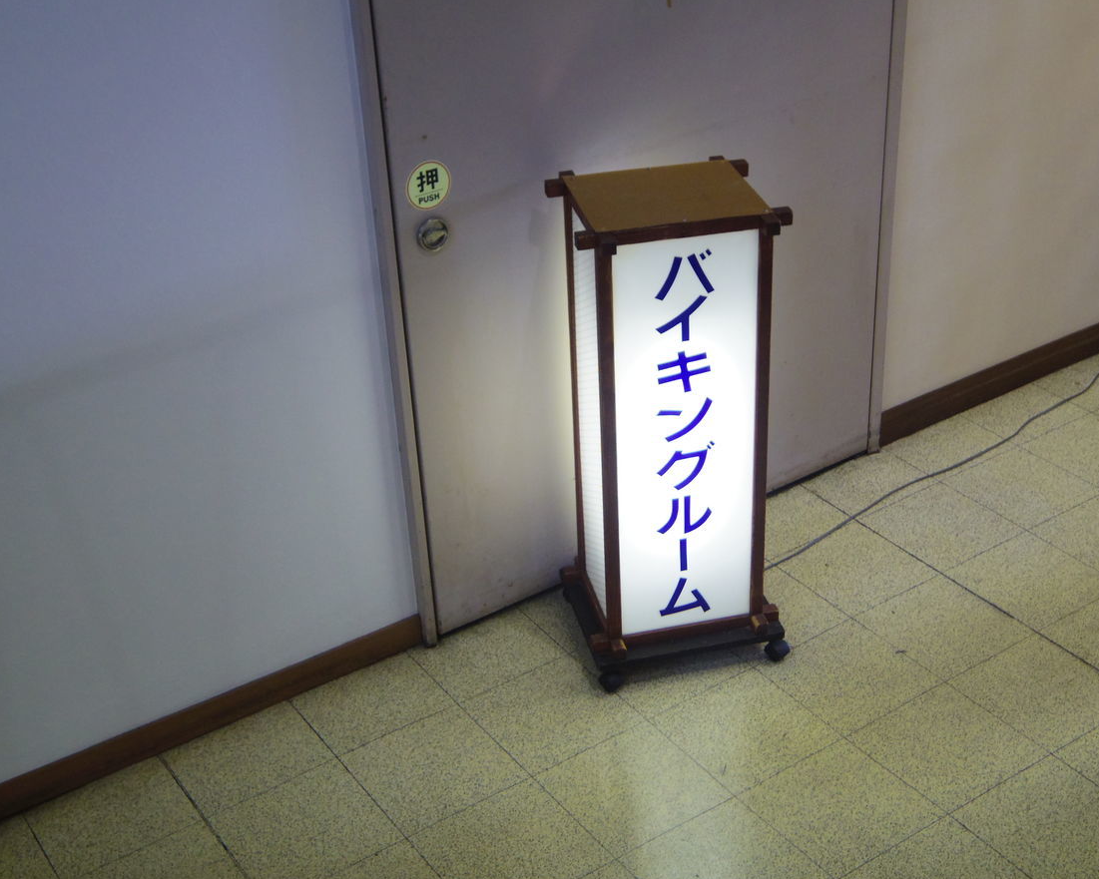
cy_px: 445
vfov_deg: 30.3
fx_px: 1626
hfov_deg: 37.3
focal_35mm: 50
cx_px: 579
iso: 400
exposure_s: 1/60
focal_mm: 8.5
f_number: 1.9
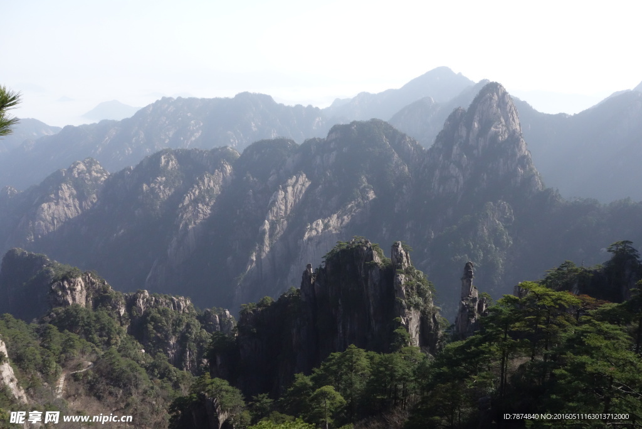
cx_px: 321
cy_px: 214
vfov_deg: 41.1
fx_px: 571
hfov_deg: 58.7
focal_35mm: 32
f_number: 8
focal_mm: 11.75
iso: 800
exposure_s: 1/800
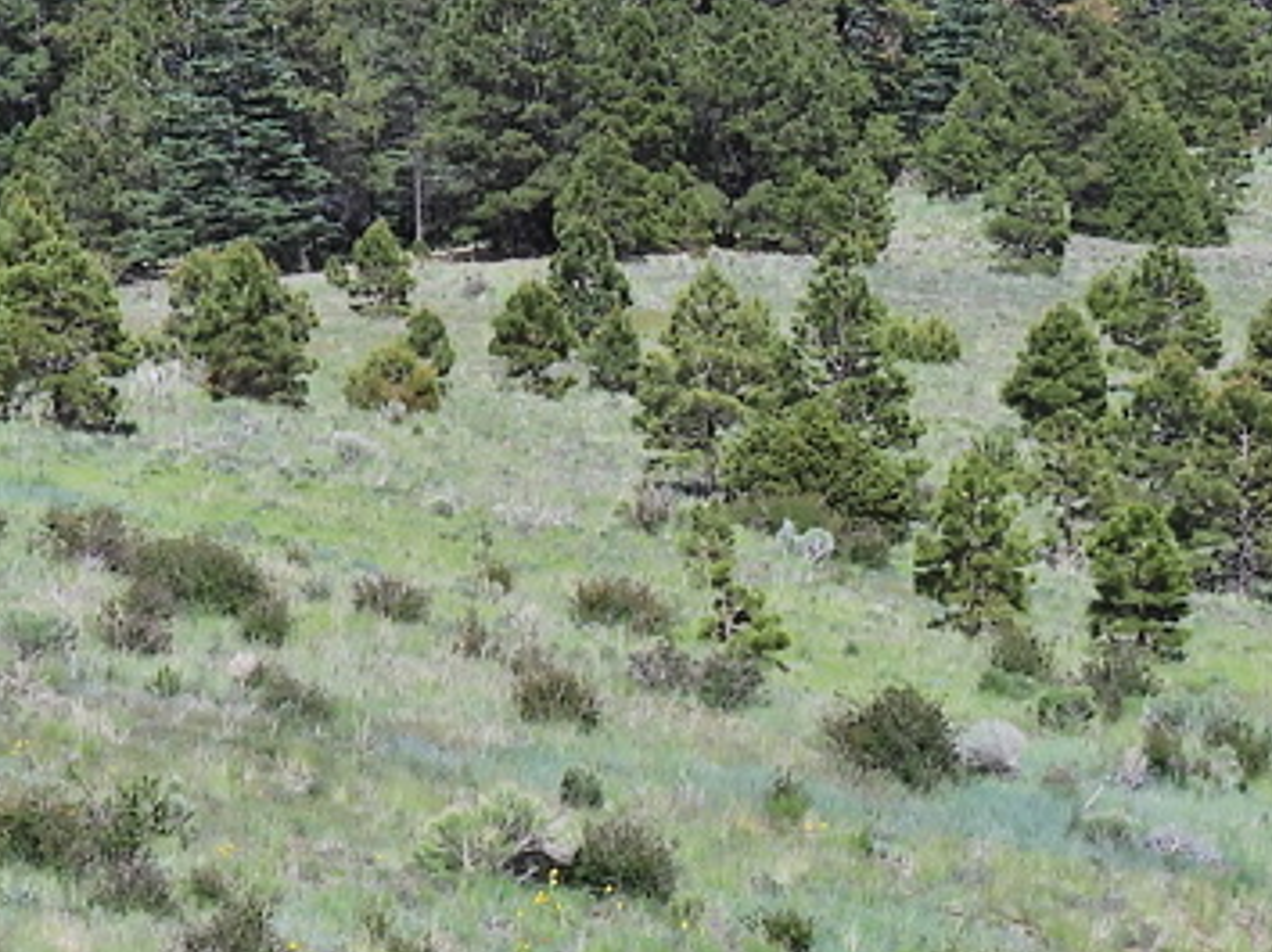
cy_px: 507
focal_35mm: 199
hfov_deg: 9.9
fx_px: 7308
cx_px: 561
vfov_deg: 7.5
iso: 100
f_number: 3.5
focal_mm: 9.8
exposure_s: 1/2000
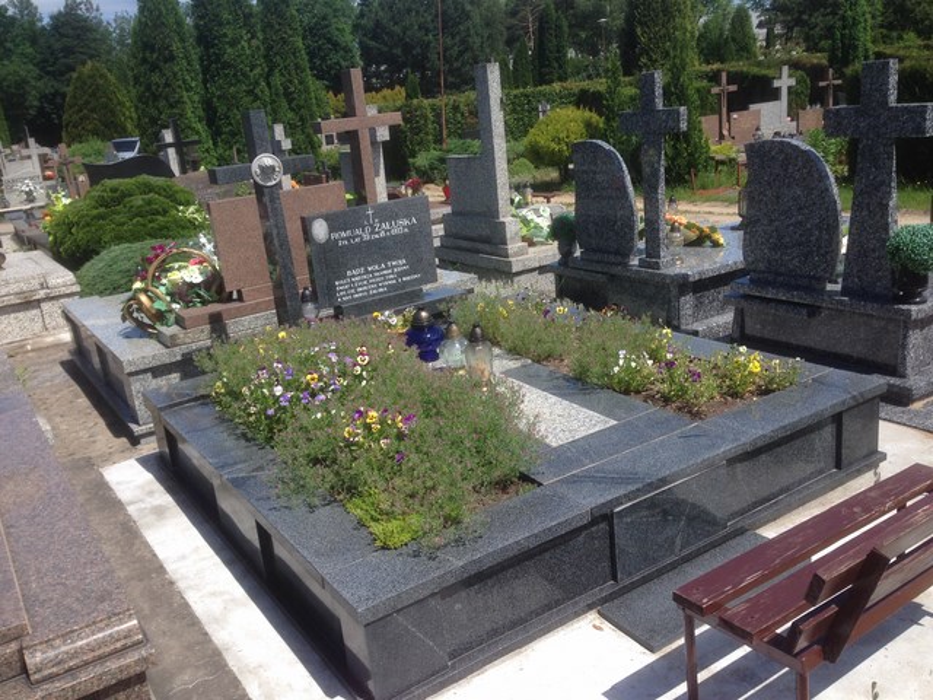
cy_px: 350
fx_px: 889
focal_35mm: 33
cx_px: 466
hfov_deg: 55.4
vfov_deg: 42.9
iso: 50
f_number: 2.4
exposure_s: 1/1506
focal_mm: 4.12
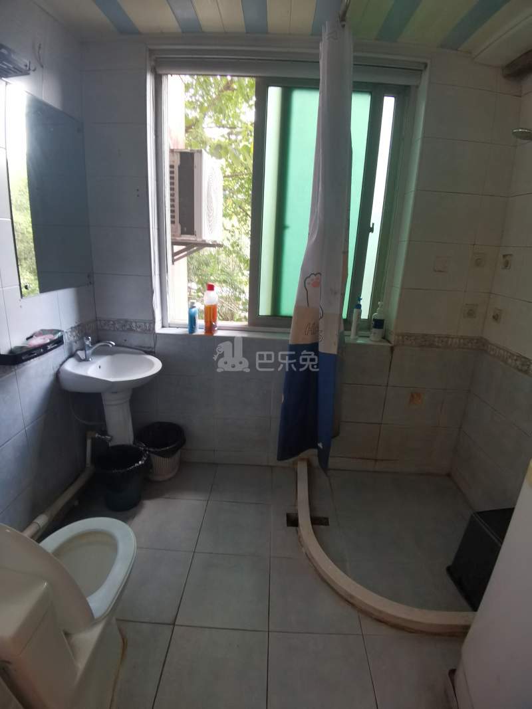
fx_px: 348
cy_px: 354
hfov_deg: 74.7
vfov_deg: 91.0
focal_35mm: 17
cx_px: 266
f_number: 2.2
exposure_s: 1/33.3
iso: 200
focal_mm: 2.26
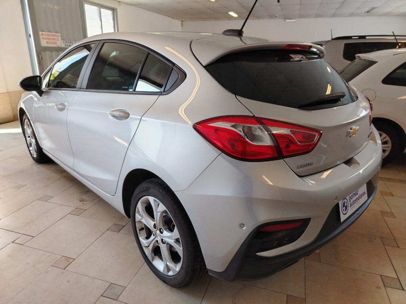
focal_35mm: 24
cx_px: 203
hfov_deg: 71.6
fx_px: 281
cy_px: 152
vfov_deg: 56.8
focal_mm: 5.25
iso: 300
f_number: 1.75
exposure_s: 1/100
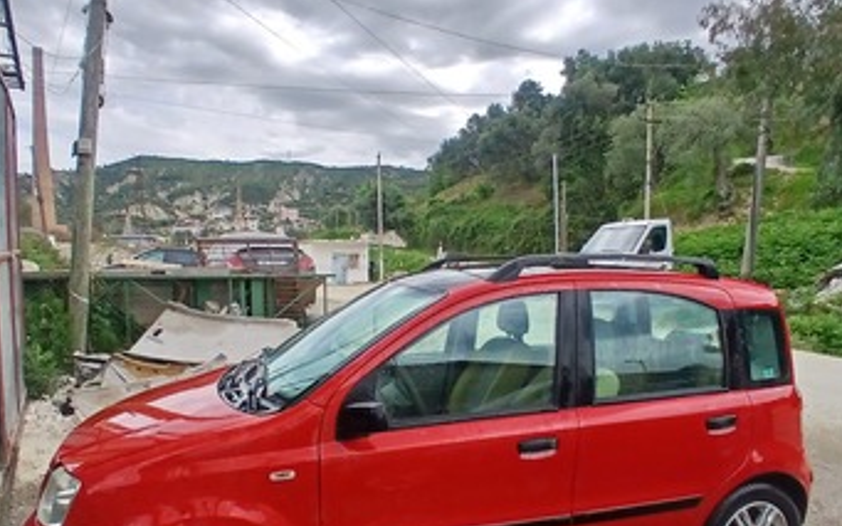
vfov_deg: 61.5
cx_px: 410
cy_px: 321
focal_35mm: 19
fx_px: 436
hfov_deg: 88.0
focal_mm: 1.4
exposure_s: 1/1199
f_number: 2.2
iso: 50
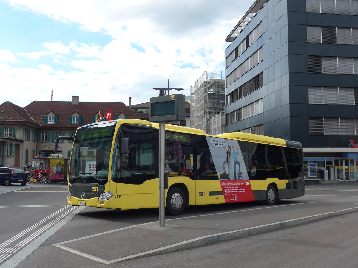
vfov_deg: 39.7
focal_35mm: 36
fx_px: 372
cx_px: 179
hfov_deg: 51.4
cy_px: 134
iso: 80
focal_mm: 7.5
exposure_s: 1/1000
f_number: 2.8
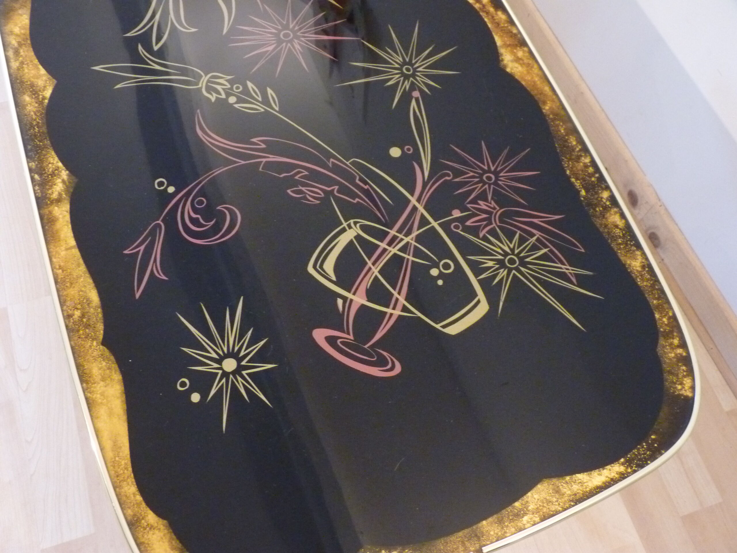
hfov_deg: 54.0
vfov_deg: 41.8
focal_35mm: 34
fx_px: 724
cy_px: 276
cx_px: 368
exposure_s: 1/10
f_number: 3
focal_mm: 6
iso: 800
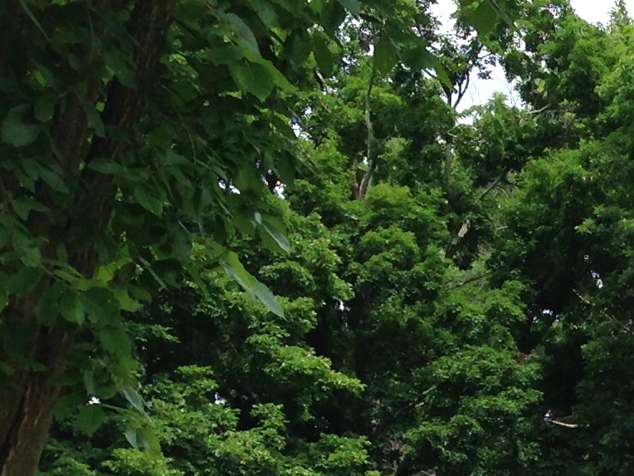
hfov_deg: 12.6
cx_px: 1177
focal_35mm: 141
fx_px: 2582
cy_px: 783
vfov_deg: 10.1
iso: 50
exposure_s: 1/623
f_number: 2.4
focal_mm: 4.12
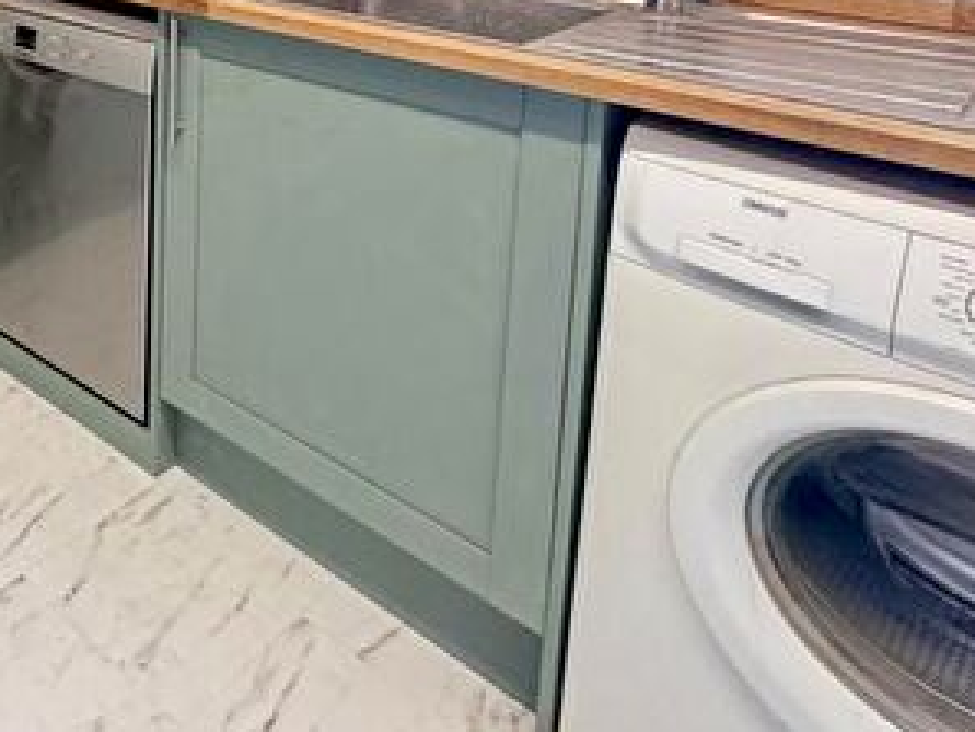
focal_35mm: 33
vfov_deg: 36.3
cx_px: -118
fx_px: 930
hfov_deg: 42.4
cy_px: -77
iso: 320
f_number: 2.2
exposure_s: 1/68
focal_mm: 2.22
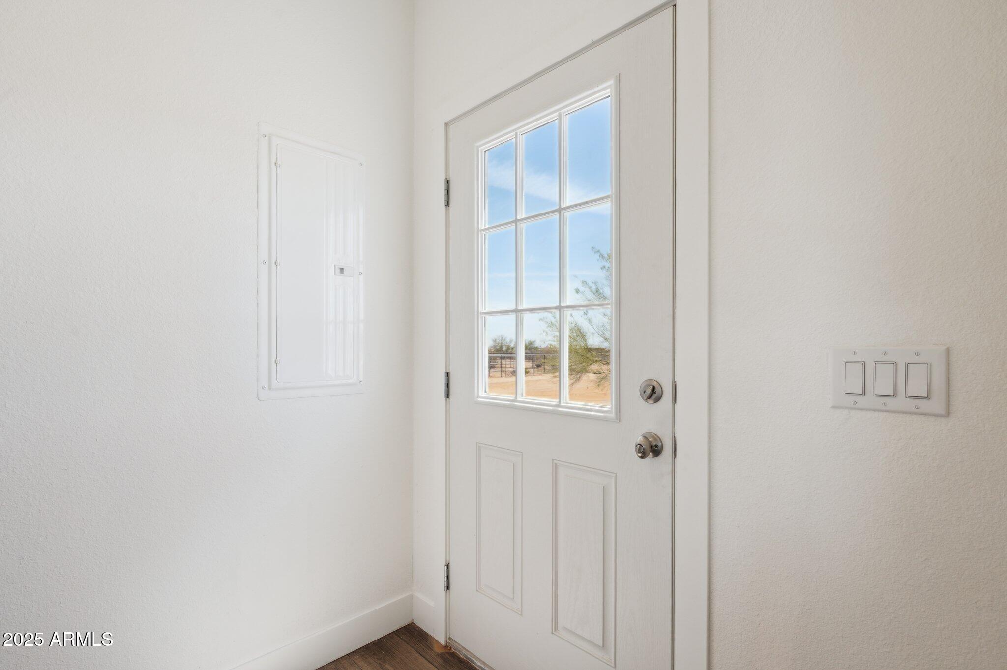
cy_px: 335
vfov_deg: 73.7
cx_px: 504
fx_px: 447
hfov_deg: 96.8
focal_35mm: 16
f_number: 8
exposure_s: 1/400
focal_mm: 16
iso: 320
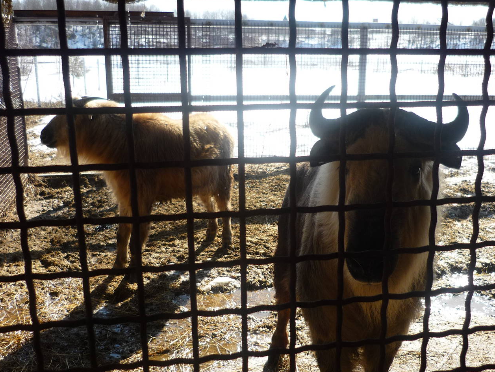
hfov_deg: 44.7
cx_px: 285
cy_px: 216
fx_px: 601
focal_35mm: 42
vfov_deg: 34.3
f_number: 2.8
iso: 100
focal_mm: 5.5
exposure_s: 1/500
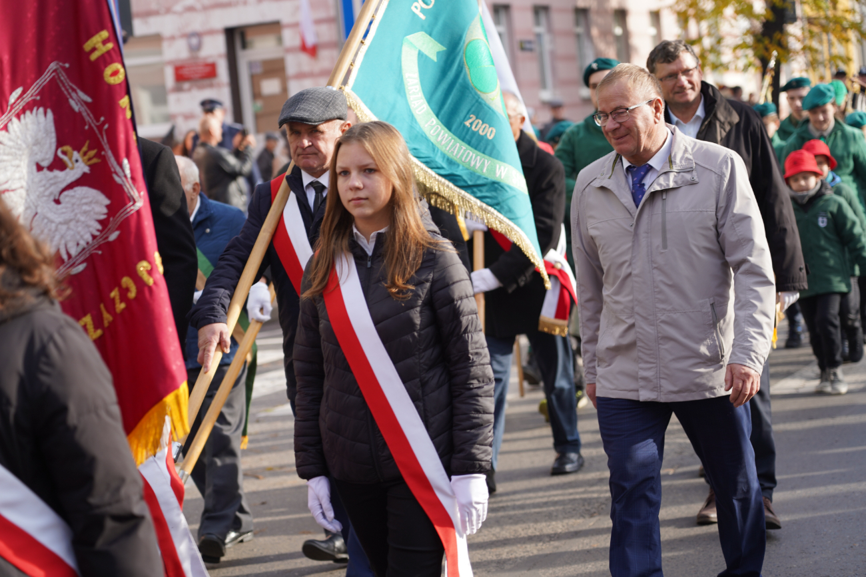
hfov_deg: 20.6
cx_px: 433
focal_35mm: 99
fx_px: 2382
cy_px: 288
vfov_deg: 13.8
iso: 100
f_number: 4
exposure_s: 1/200
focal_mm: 99
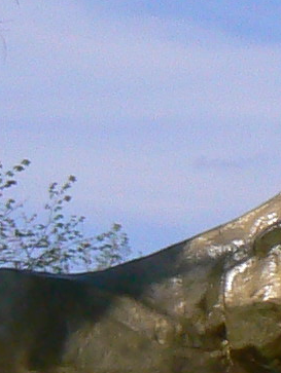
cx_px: 785
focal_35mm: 279
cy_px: 339
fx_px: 3014
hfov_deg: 5.1
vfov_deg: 7.1
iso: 100
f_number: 8
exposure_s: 1/500
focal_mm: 6
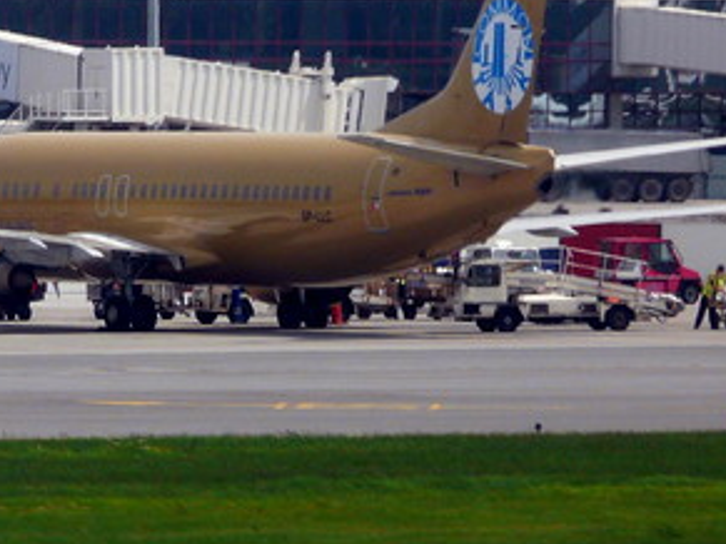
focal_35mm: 615
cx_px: 64
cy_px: -22
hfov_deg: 3.2
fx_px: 12893
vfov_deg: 2.4
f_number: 3.6
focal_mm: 40
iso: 100
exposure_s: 1/500
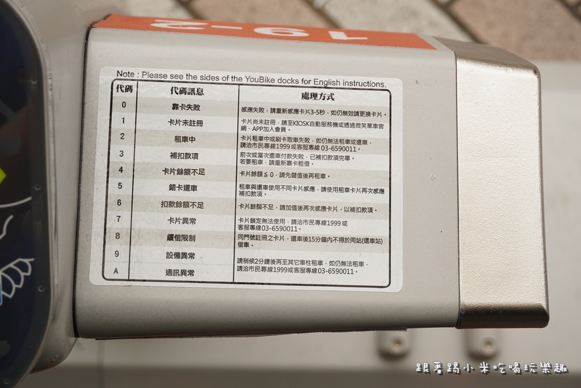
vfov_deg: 21.1
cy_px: 194
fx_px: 1041
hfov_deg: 31.2
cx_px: 290
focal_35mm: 64
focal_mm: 43
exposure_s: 1/125
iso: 100
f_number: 7.1
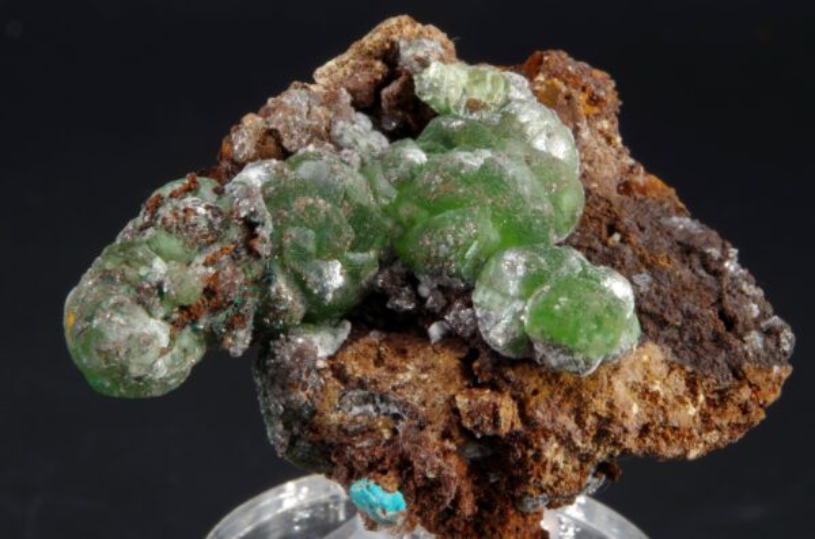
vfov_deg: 18.1
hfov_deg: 27.1
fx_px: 1694
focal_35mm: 75
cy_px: 270
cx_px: 408
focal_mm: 50
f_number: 7.1
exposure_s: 1
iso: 100
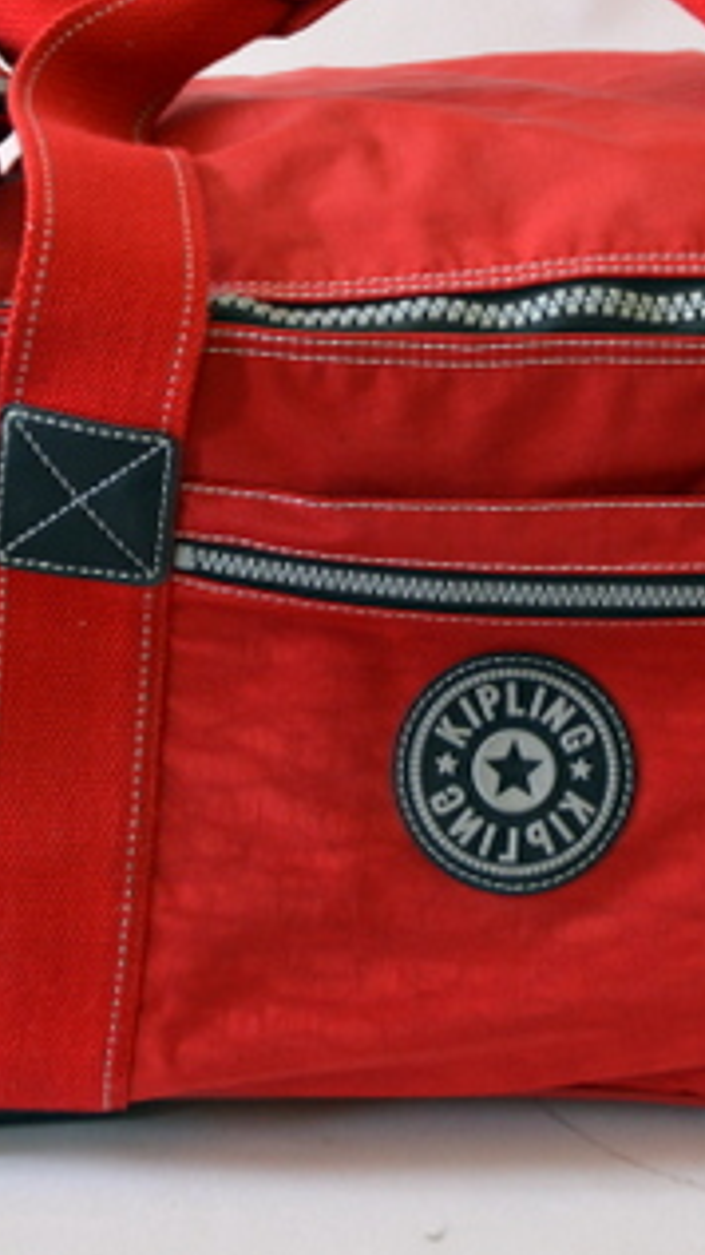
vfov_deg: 18.1
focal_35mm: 118
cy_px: 400
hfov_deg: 10.3
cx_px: 436
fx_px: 3927
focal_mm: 34
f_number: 5
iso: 500
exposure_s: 1/15
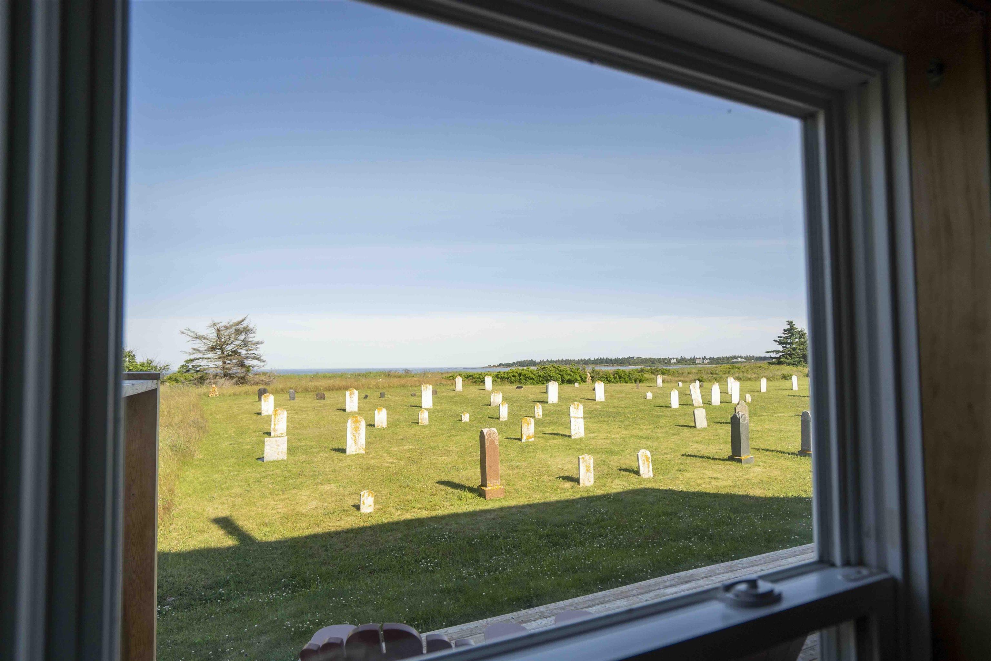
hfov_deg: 90.0
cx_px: 496
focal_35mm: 18
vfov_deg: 67.4
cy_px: 330
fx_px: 495
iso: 400
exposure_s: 1/1600
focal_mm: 18
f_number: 4
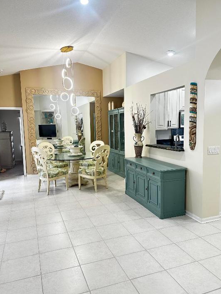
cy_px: 151
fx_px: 221
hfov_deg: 53.1
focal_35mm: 26
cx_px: 110
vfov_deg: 67.3
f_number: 1.78
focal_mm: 6.86
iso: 250
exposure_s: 1/60
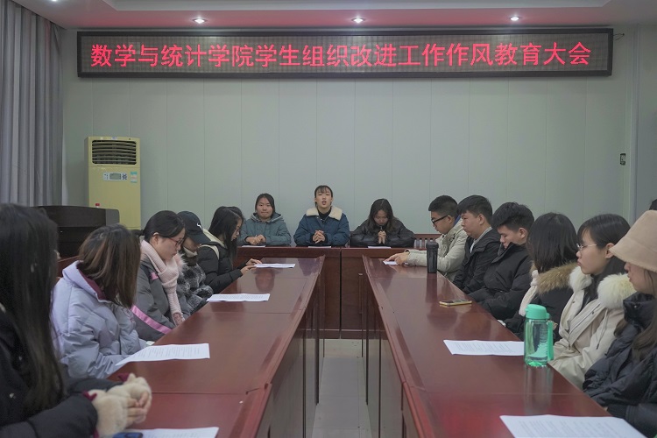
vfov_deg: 36.9
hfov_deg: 53.1
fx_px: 657
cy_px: 219
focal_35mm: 36
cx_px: 328
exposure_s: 1/100
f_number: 5
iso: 1000
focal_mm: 36
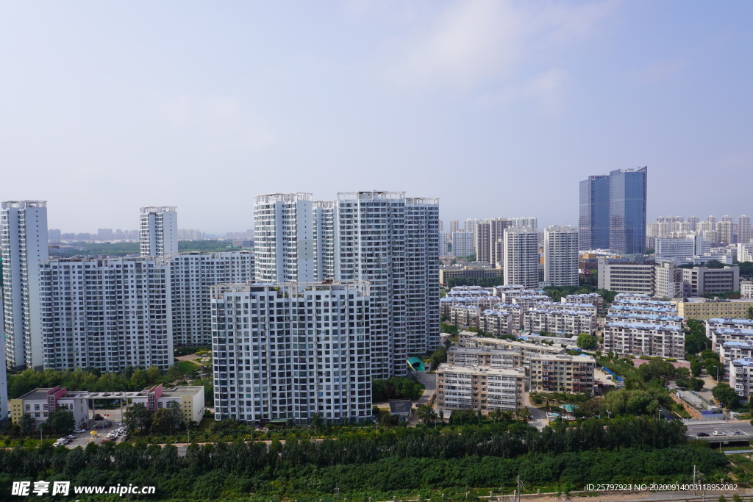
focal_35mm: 24
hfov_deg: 73.7
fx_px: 502
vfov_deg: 53.1
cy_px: 251
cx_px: 376
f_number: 10
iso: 100
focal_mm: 16
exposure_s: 1/200
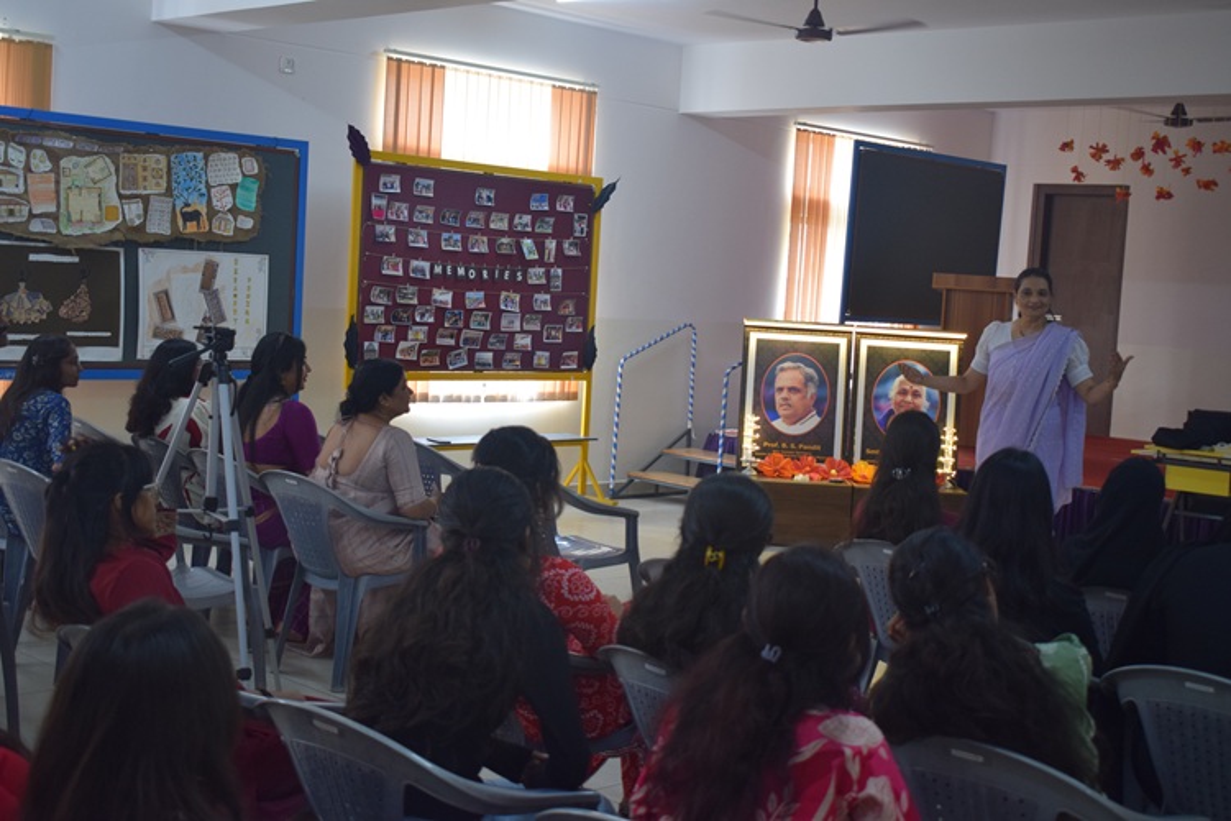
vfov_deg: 28.1
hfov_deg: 41.1
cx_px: 616
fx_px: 1641
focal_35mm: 48
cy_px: 410
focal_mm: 32
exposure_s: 1/60
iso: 720
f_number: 4.5
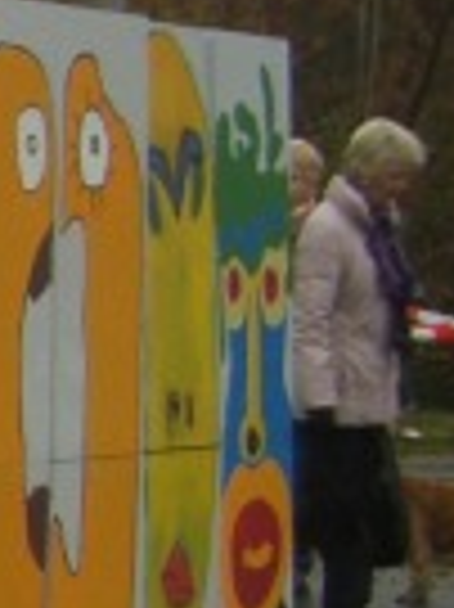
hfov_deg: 6.0
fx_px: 3643
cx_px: -1326
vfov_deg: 9.4
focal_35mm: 208
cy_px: 703
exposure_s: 1/125
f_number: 2.6
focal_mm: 5.8
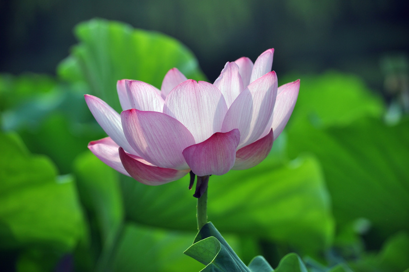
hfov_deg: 12.5
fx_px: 1873
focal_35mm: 165
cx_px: 204
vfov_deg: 8.3
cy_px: 136
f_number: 5.6
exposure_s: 1/640
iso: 200
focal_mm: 110
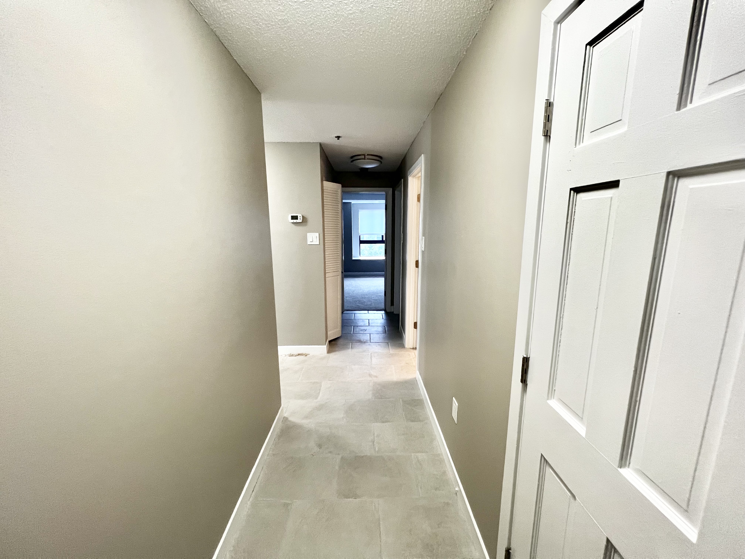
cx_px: 372
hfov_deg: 106.2
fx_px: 280
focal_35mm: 13
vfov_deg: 89.9
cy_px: 280
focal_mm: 1.57
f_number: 1.8
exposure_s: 1/120
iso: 200
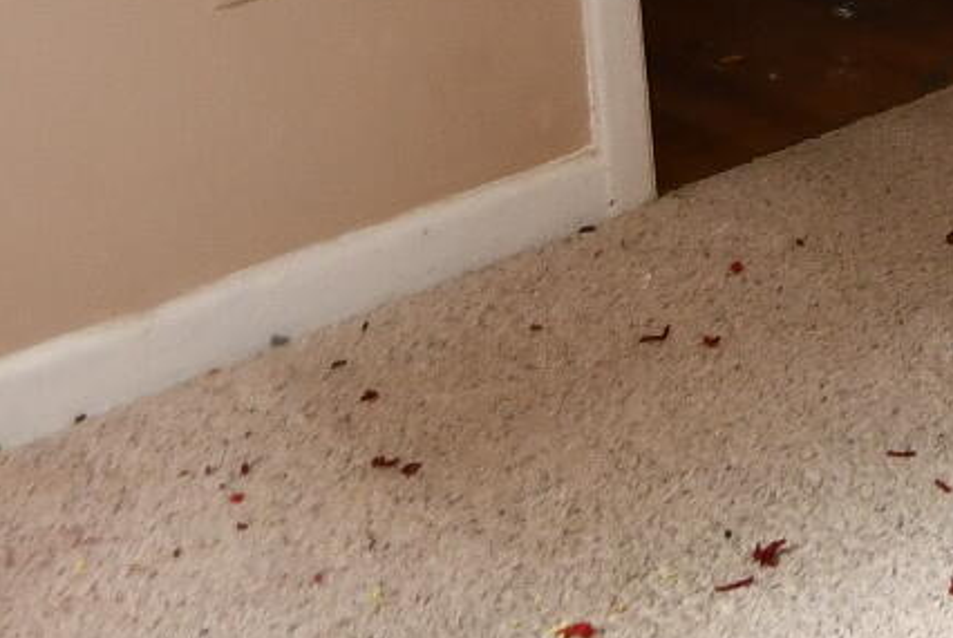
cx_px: 1054
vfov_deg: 11.8
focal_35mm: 110
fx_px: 2915
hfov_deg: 17.9
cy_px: -374
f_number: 4
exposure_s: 1/60
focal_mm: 11
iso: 720
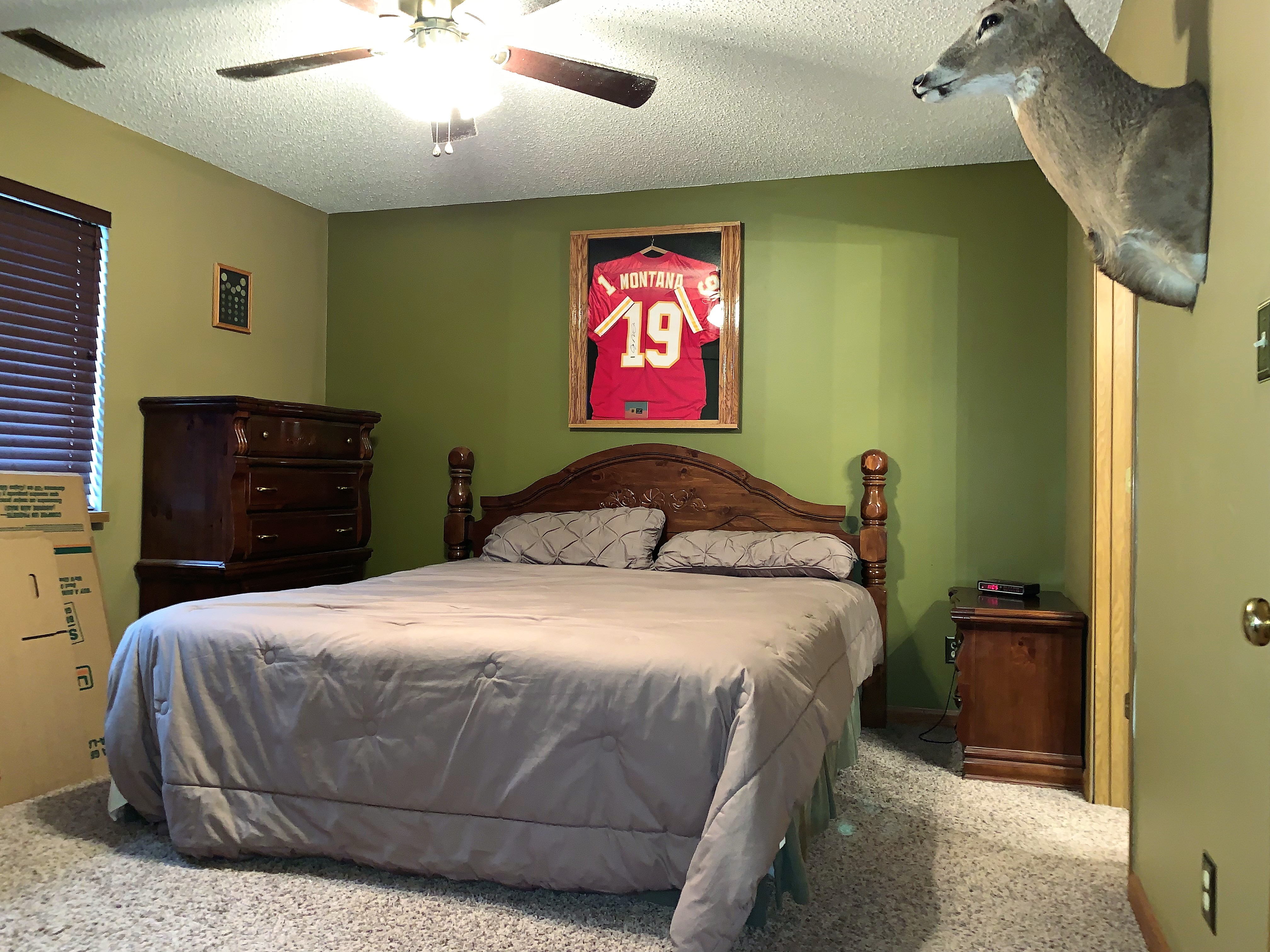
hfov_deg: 67.3
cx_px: 635
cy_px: 476
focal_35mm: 26
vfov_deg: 53.1
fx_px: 954
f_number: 1.8
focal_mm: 4.25
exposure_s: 1/7
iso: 160
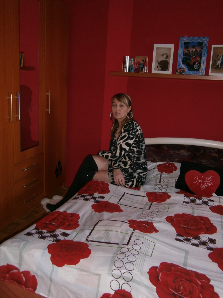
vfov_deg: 51.4
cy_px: 149
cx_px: 112
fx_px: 309
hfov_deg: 39.7
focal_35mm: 36
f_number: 3.1
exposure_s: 1/40
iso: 125
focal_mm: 6.4
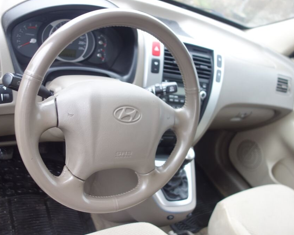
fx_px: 278
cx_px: 136
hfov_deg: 55.6
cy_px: 116
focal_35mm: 32
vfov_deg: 45.8
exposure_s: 1/30
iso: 125
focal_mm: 10.4
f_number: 1.8
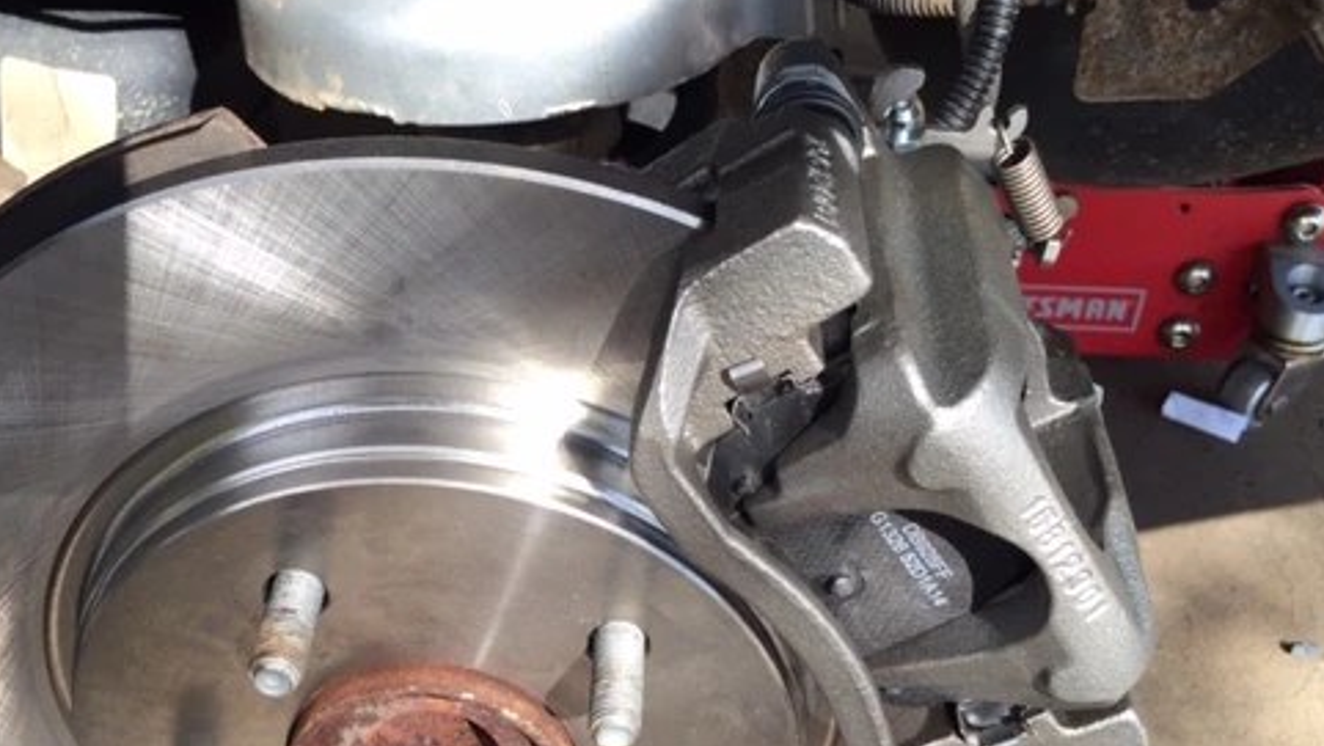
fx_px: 1475
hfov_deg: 48.1
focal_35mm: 42
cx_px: 542
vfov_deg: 27.8
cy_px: 603
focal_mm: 4.15
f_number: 2.2
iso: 32
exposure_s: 1/403
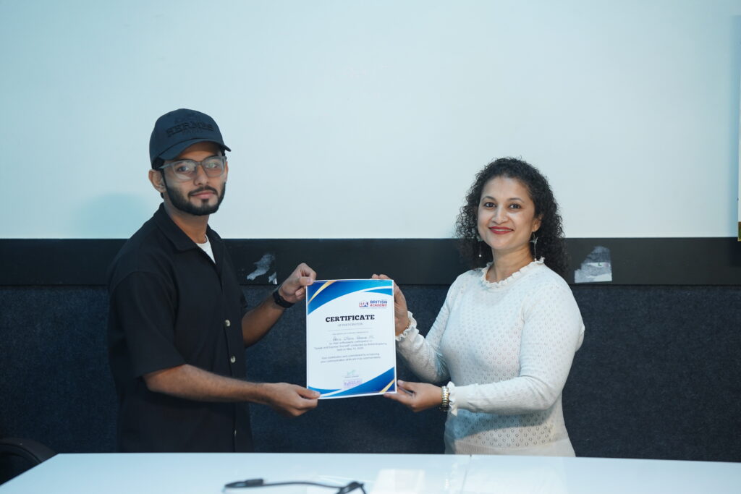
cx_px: 370
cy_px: 247
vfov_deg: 16.1
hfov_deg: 23.9
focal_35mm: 85
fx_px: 1750
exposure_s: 1/160
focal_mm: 85
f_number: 2.8
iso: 1250
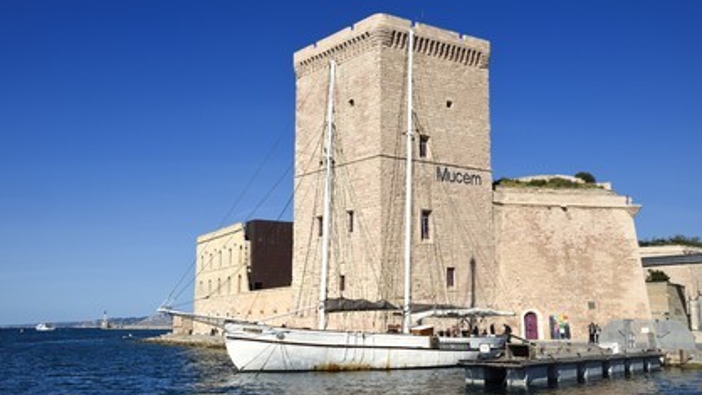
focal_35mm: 40
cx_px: 351
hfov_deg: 50.5
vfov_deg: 29.7
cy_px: 212
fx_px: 744
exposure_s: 1/400
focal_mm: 38
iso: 200
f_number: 16
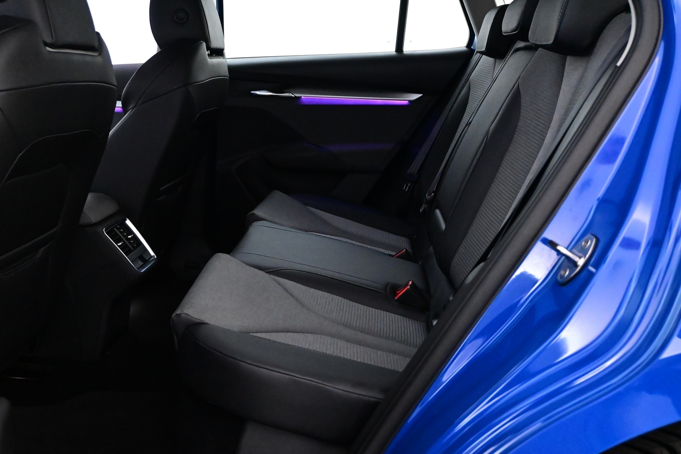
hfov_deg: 55.1
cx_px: 340
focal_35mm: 34
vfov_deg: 38.4
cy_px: 227
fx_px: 653
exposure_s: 1/50
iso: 6400
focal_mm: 23
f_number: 4.2
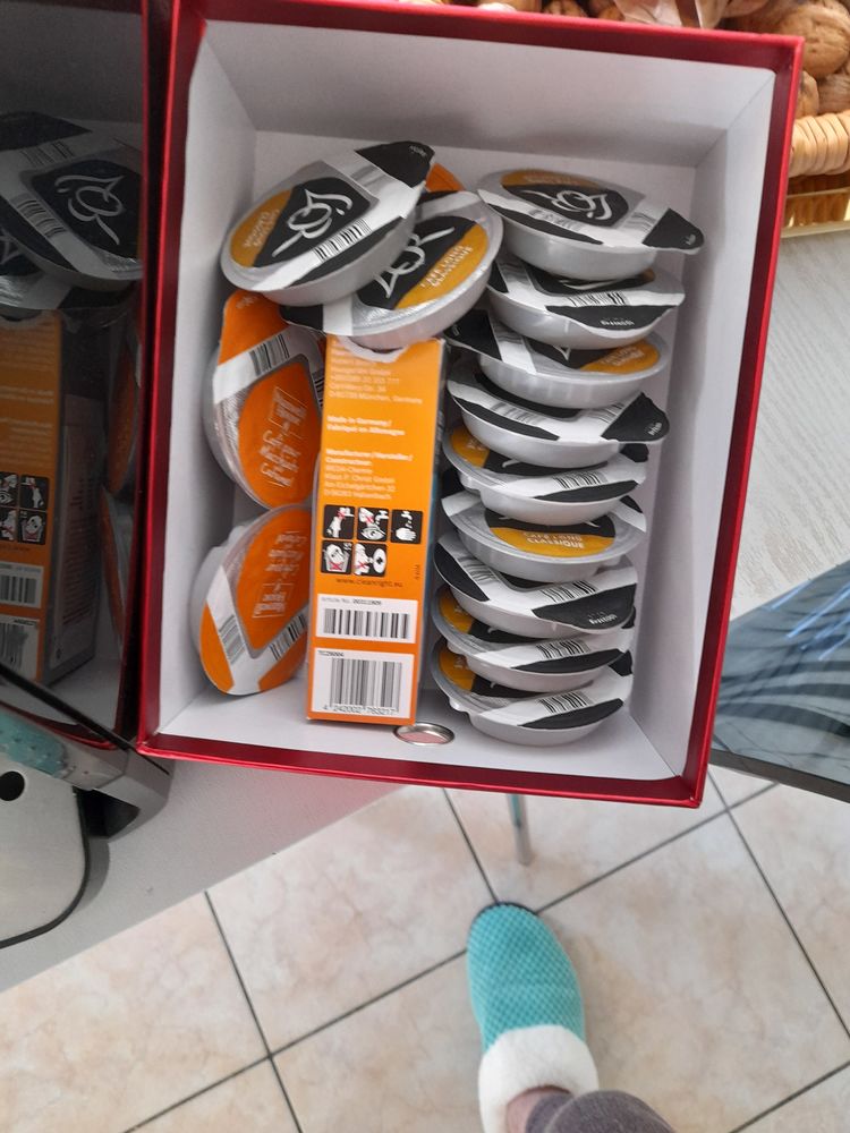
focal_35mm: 25
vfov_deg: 69.4
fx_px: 819
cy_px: 566
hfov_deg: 54.9
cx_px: 425
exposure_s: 1/50
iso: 320
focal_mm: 4.6
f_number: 2
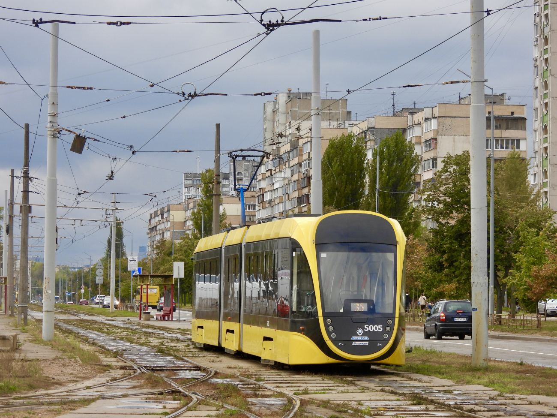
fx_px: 2172
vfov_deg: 11.0
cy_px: 209
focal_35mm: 135
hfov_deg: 14.6
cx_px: 278
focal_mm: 24.1
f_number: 4
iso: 100
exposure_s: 1/320
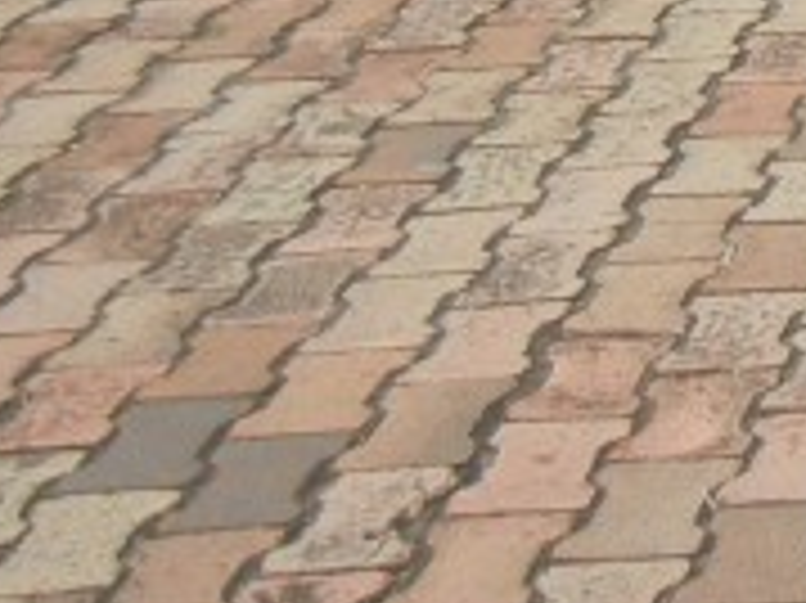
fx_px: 4002
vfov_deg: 8.1
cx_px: 1945
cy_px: -765
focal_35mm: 172
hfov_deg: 10.0
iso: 160
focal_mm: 5.4
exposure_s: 1/148
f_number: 3.5
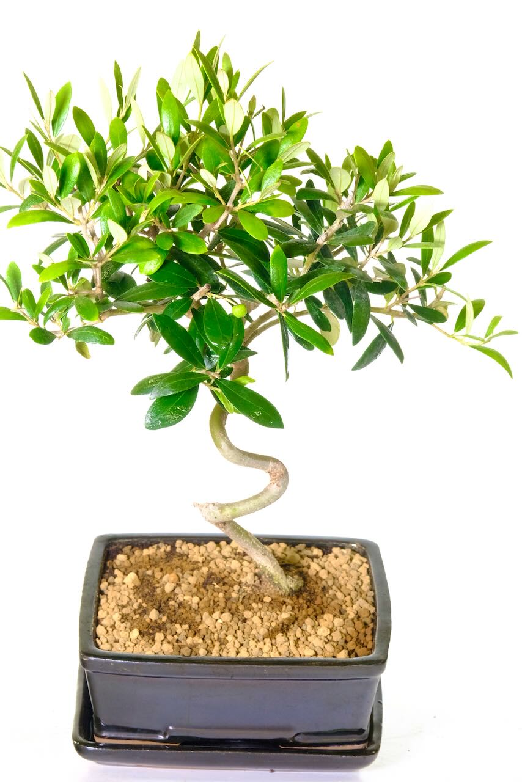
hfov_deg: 12.9
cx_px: 261
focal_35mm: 106
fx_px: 2304
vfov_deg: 19.3
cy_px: 391
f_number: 10
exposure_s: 1/13
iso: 1600
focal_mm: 70.5
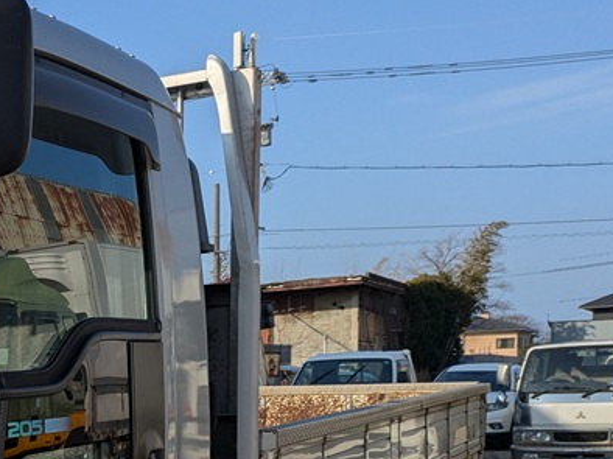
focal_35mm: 65
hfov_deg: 26.6
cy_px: 484
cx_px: -115
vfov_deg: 21.6
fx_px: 1150
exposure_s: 1/3559
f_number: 1.89
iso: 40
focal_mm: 5.43
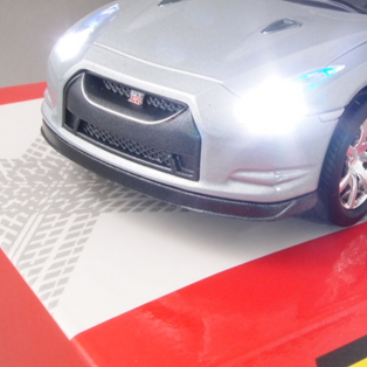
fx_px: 756
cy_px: 94
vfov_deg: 27.0
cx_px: 288
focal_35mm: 63
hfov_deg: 26.8
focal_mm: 6
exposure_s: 1.3
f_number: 8
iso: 100
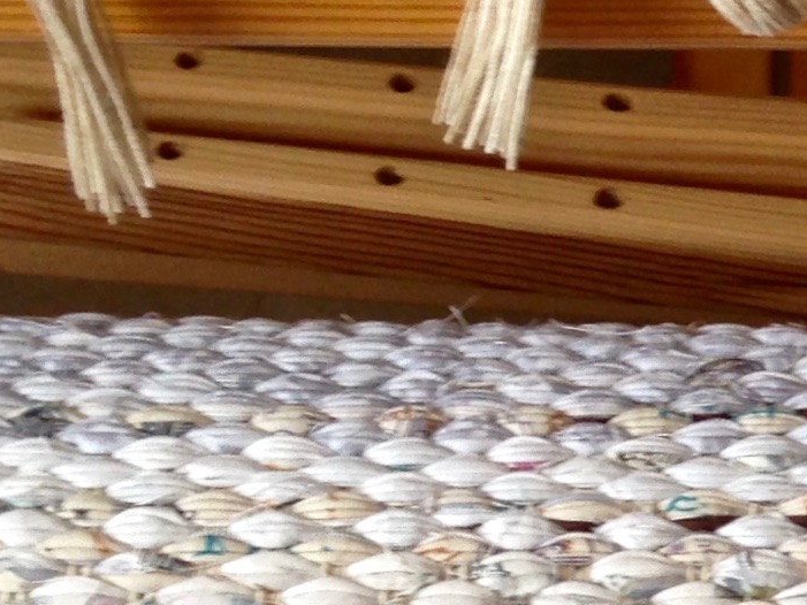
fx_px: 3521
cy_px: 886
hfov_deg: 12.3
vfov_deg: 9.6
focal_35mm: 151
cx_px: 1270
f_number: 2.4
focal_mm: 4.12
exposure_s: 1/20
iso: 50
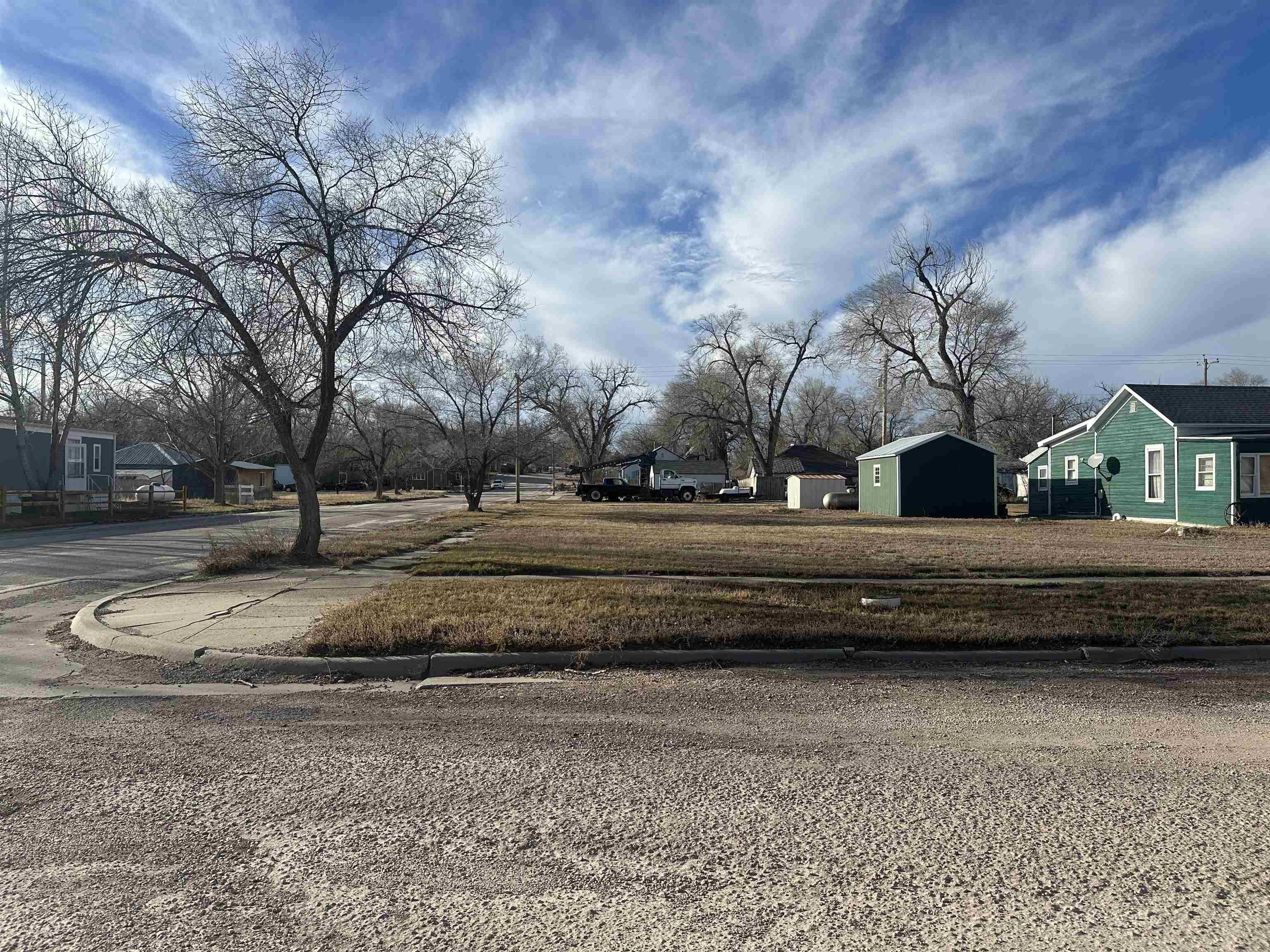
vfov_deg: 56.8
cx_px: 635
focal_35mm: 24
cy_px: 476
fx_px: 881
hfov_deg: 71.6
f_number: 1.78
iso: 80
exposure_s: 1/5000
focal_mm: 6.86
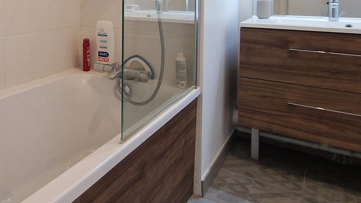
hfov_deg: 52.8
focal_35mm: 32
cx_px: 30
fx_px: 306
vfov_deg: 34.1
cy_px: 10
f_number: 2.2
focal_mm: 2.2
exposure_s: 1/50
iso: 200
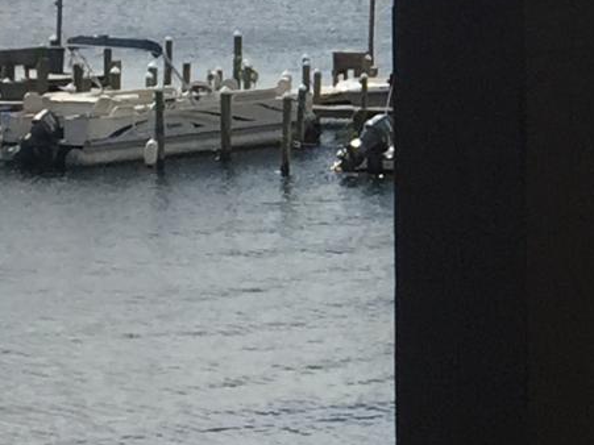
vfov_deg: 7.6
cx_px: 1228
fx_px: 3311
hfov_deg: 9.5
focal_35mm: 193
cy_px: -93
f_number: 2.2
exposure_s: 1/4405
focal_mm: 4.15
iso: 32
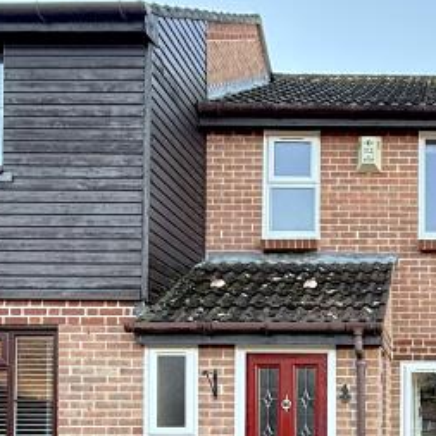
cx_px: 445
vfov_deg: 31.6
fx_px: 712
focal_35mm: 50
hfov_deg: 31.3
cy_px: 427
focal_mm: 2.22
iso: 50
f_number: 2.2
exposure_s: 1/171
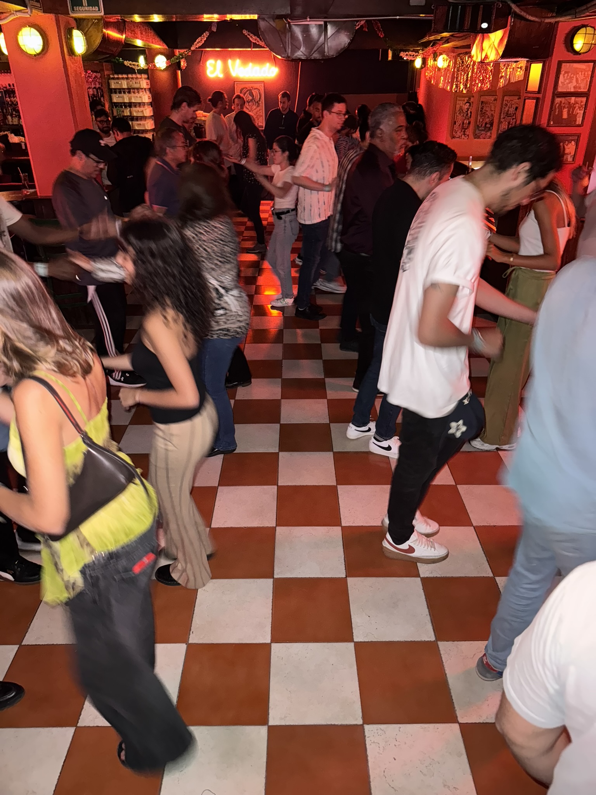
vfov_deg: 71.6
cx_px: 298
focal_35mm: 24
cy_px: 398
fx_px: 551
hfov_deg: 56.8
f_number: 1.78
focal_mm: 6.76
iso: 500
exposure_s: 1/12
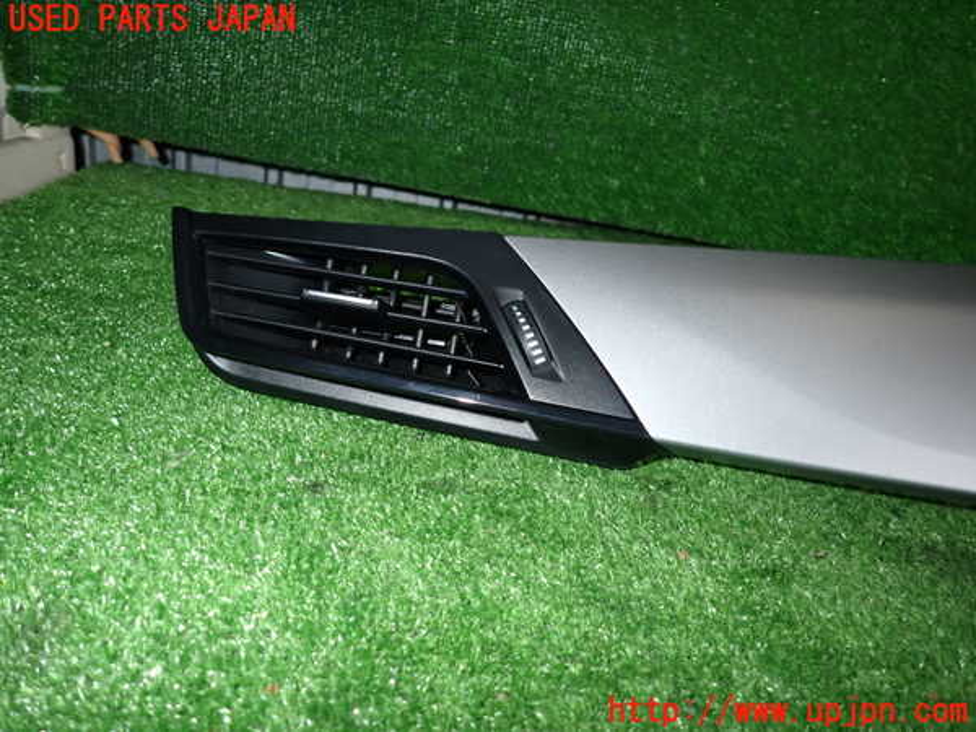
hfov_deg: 69.4
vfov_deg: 54.9
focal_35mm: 25
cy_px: 366
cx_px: 488
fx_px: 705
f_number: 5.6
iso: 250
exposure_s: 1/30
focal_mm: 4.5
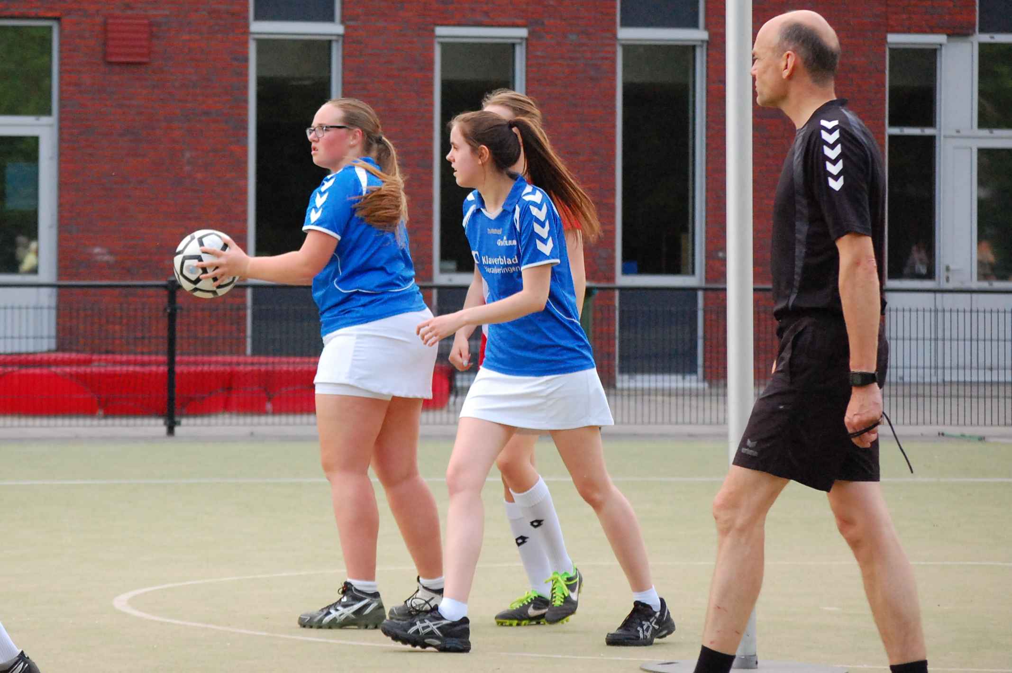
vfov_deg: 11.1
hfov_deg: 16.7
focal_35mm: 123
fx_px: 3455
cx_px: 506
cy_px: 336
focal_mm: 82
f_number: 5
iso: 1600
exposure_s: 1/640
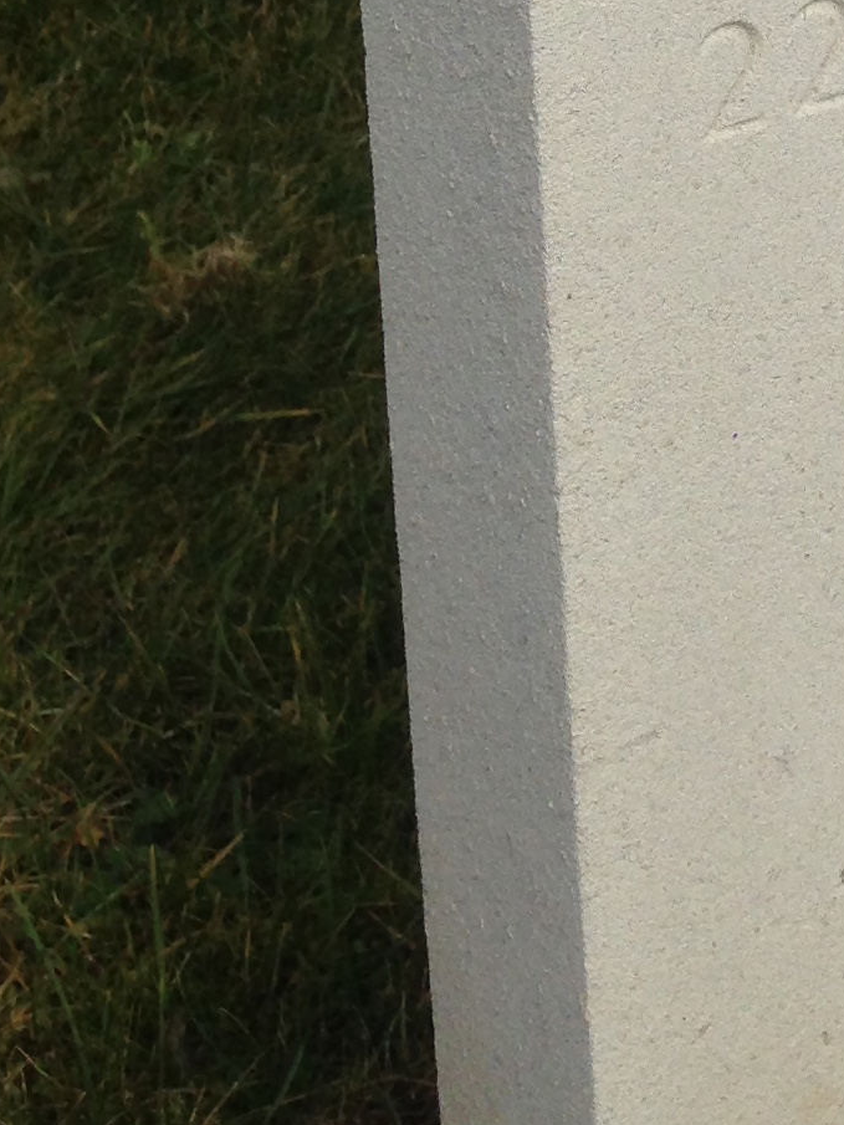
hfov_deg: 11.9
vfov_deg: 14.9
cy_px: -762
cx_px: 1279
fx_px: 3868
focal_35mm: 119
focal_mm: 4.12
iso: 50
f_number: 2.4
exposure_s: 1/2008
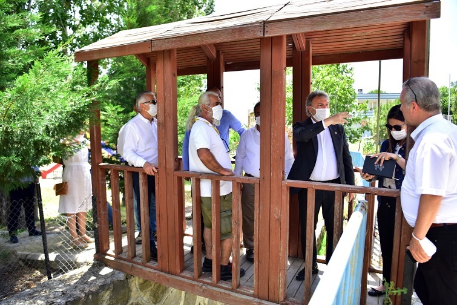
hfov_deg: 73.7
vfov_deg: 53.2
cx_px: 228
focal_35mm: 24
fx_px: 305
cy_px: 152
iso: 250
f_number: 2.8
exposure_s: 1/1000
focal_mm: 24
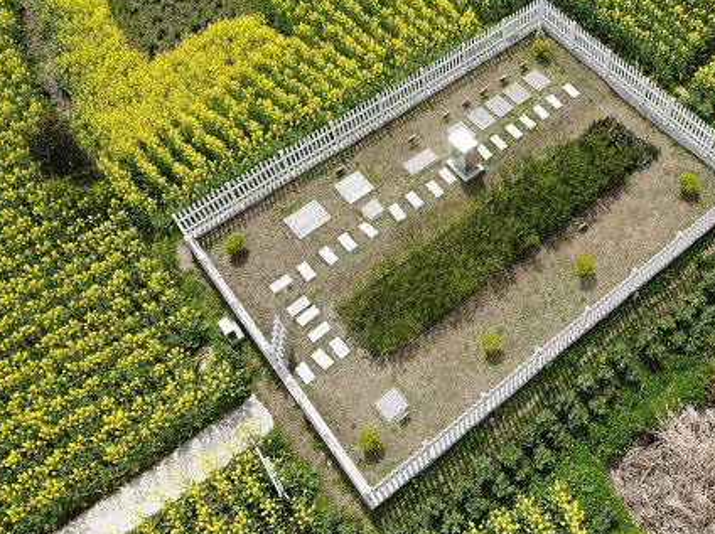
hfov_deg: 52.9
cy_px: 174
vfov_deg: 41.1
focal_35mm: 34
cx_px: 482
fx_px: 701
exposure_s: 1/671
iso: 100
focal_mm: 4.5
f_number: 2.8
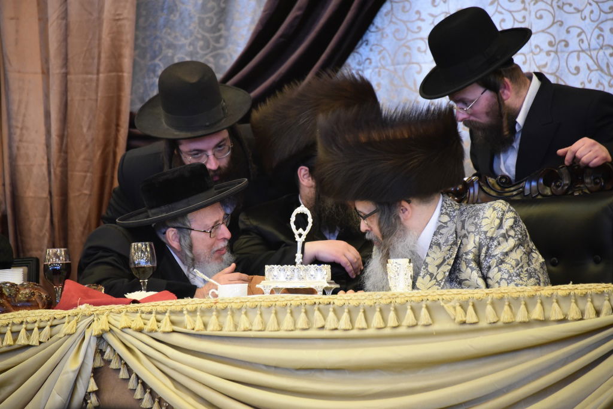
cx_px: 306
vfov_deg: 4.6
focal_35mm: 300
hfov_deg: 6.9
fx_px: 5109
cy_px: 204
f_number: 5.6
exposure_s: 1/60
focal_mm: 300
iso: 5000
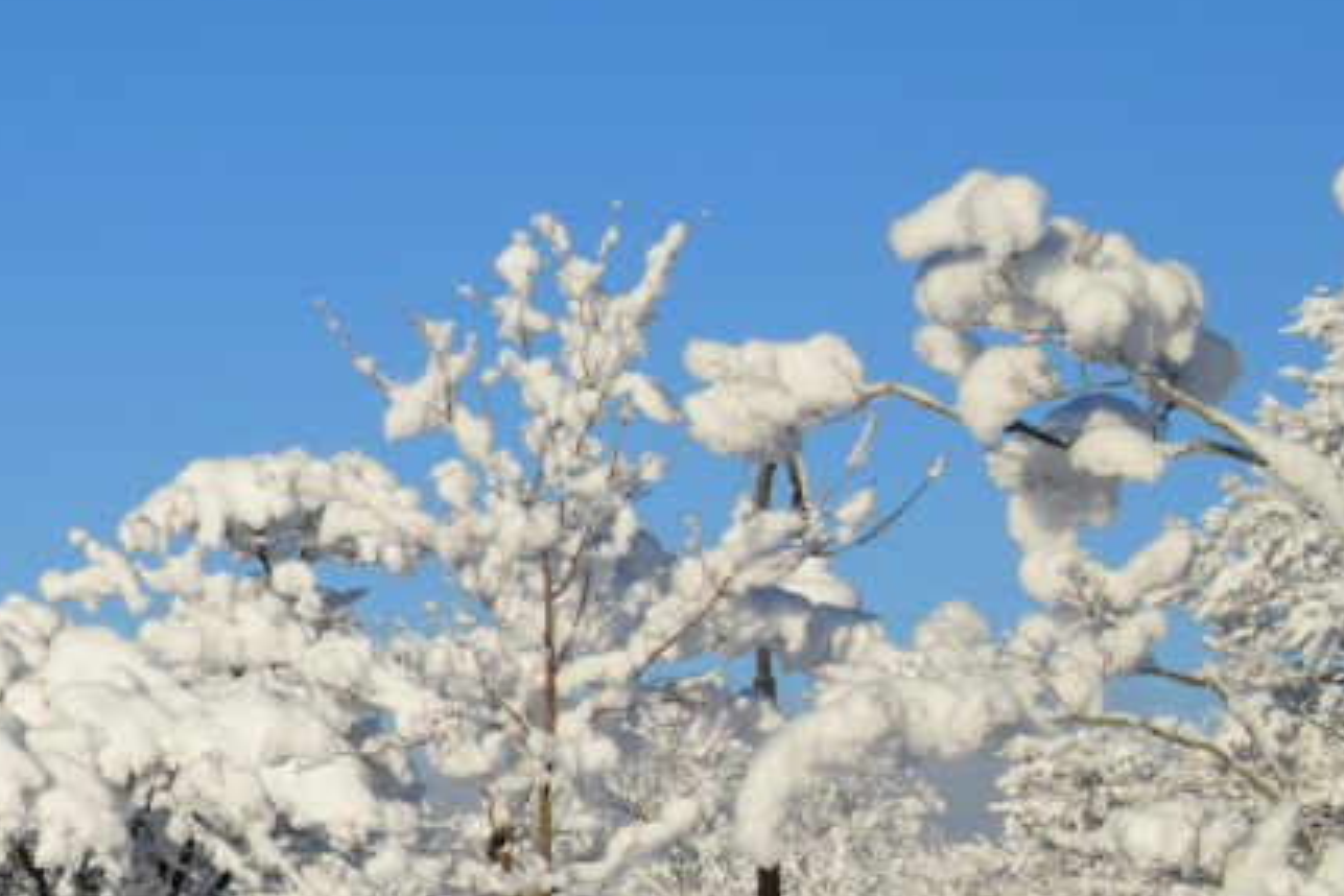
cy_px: 567
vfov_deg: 9.2
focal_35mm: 149
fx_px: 5562
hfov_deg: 12.6
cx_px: -1054
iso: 64
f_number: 22
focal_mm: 40
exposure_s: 1/8
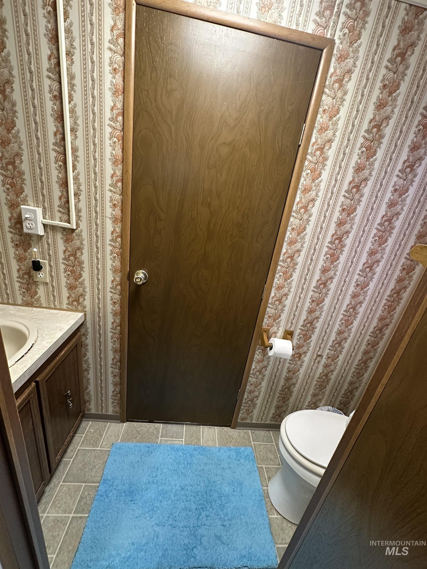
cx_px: 214
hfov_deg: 85.7
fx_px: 230
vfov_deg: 102.1
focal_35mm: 14
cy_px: 284
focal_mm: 2.22
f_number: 2.2
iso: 500
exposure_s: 1/60
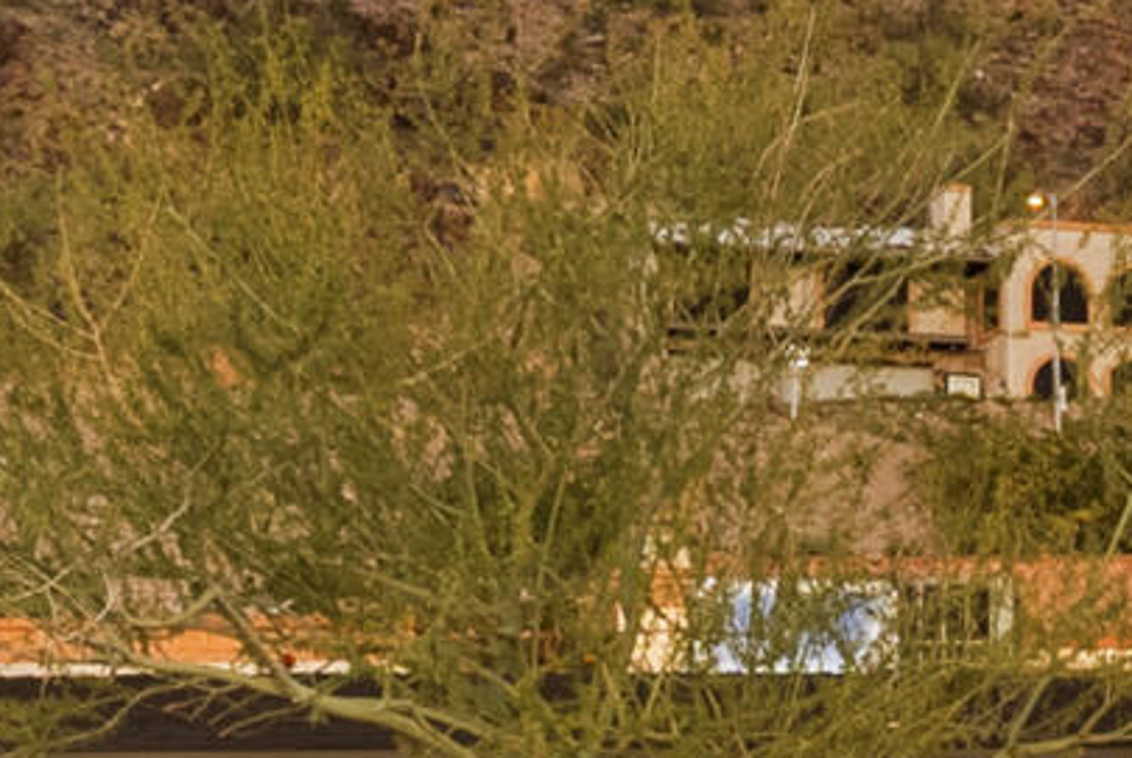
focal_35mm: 185
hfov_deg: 10.9
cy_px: 1428
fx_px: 5823
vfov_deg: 7.2
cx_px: 1269
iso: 100
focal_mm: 25
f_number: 8
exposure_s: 1.3
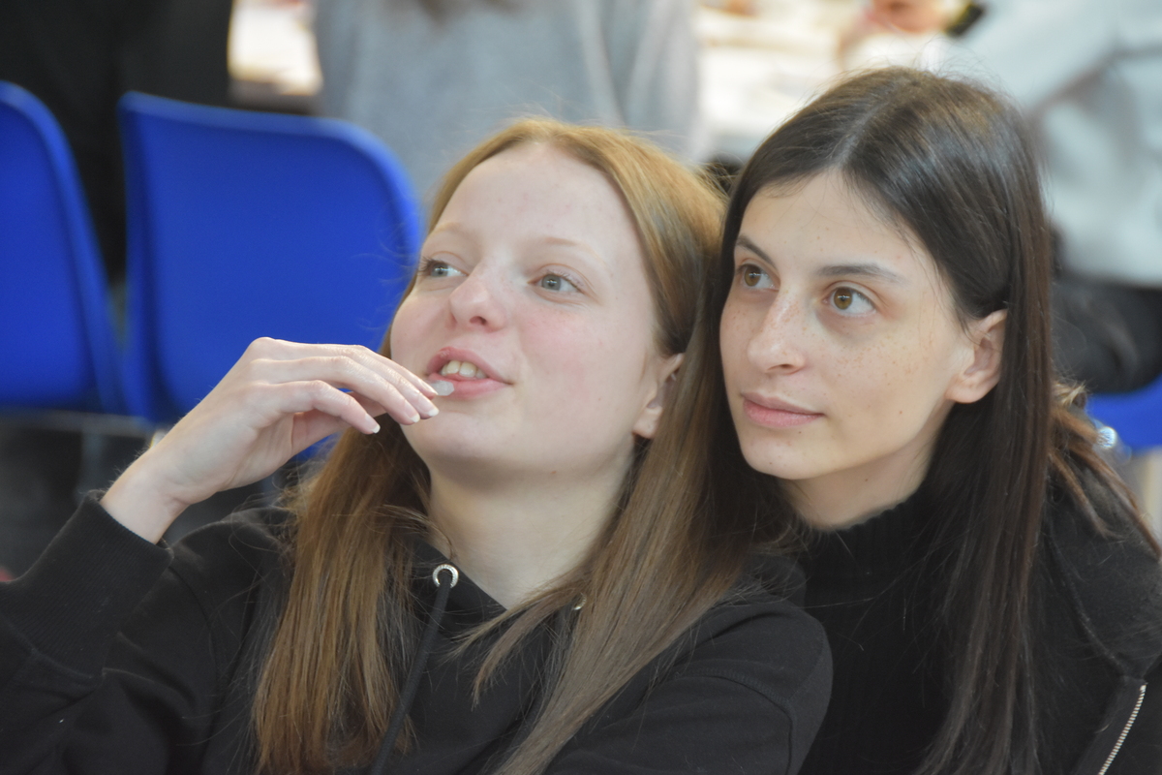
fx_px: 6294
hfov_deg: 10.5
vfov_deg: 7.0
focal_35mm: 195
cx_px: 581
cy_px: 388
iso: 2000
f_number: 5.6
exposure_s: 1/60
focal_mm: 130
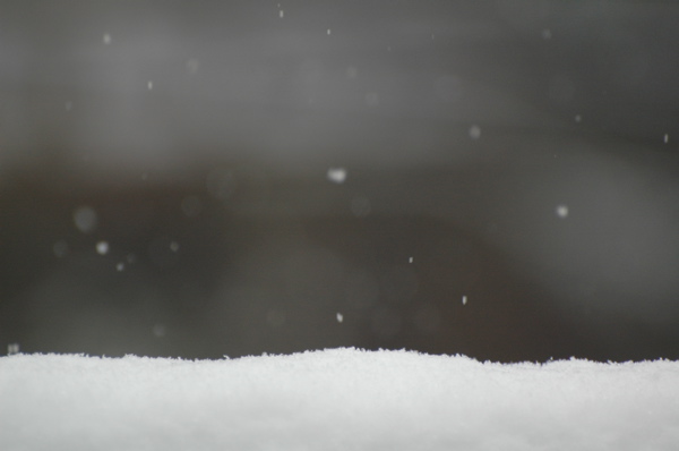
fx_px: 8474
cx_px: 340
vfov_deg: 3.0
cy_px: 226
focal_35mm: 450
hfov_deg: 4.6
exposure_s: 1/500
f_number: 5.6
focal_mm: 300
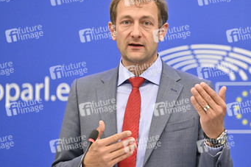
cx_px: 152
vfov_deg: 7.1
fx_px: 1338
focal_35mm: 192
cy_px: 89
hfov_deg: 10.7
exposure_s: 1/800
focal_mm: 145
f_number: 2.8
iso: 5000
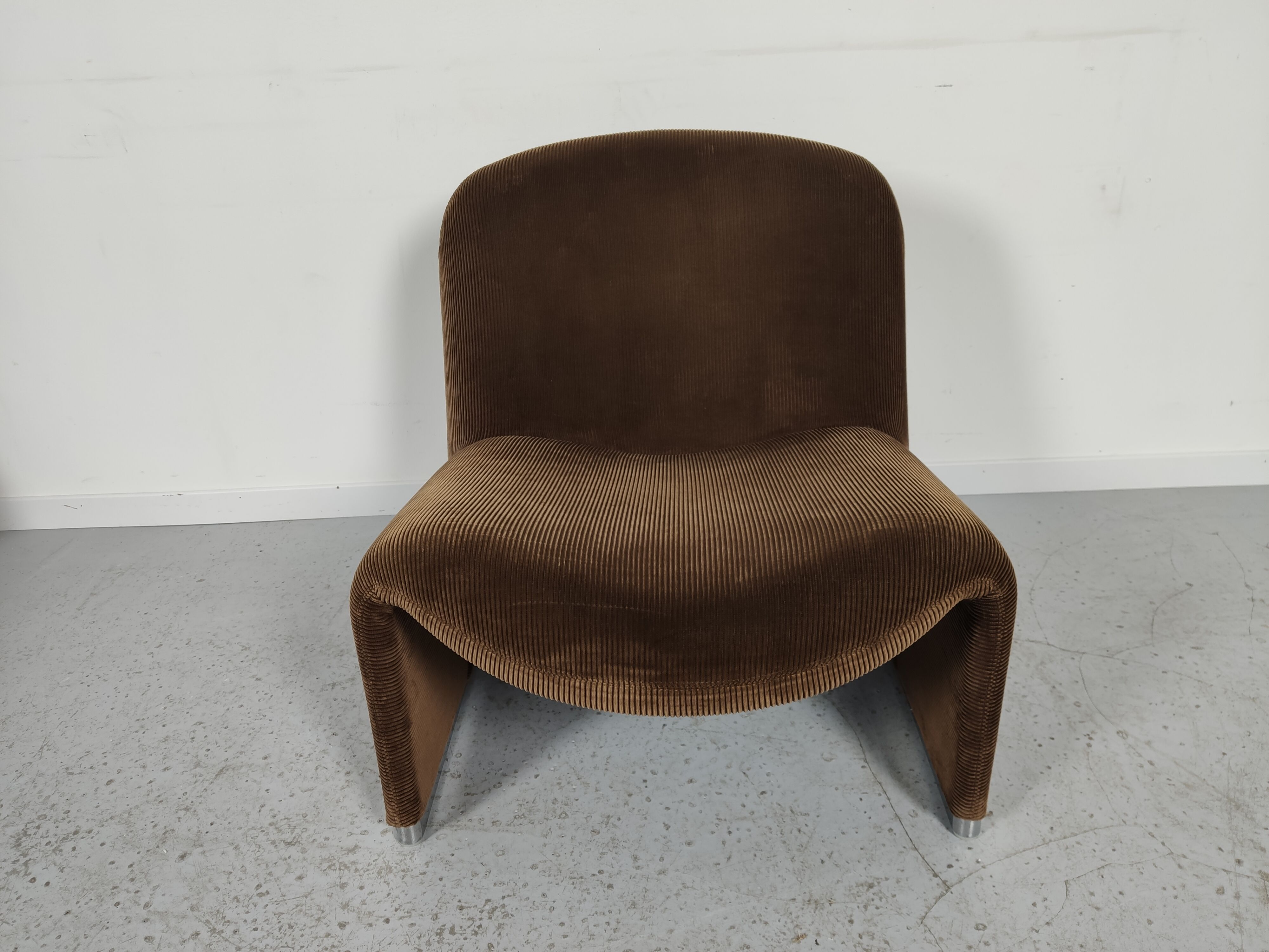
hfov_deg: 67.3
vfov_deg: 53.1
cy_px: 476
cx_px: 634
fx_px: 953
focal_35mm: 26
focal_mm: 4.75
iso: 179
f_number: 1.75
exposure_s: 1/100
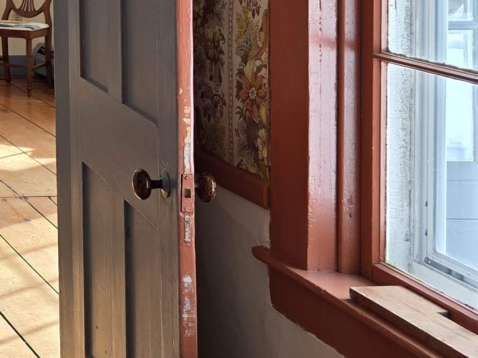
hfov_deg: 19.1
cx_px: -340
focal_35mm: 82
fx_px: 1132
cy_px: -96
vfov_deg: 17.0
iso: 64
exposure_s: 1/120
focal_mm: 6.3
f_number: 1.7
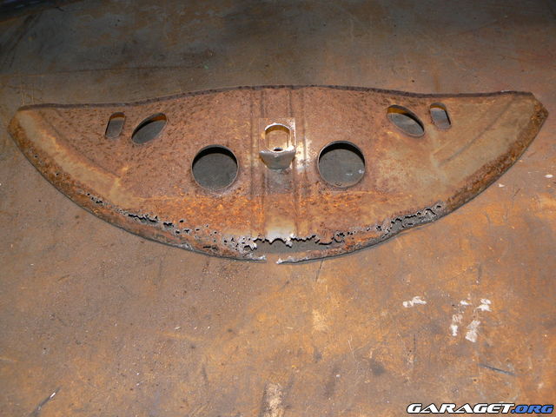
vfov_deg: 39.7
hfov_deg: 51.4
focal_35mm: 36
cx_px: 278
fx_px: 578
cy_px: 208
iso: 100
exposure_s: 1/30
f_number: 2.8
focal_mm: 6
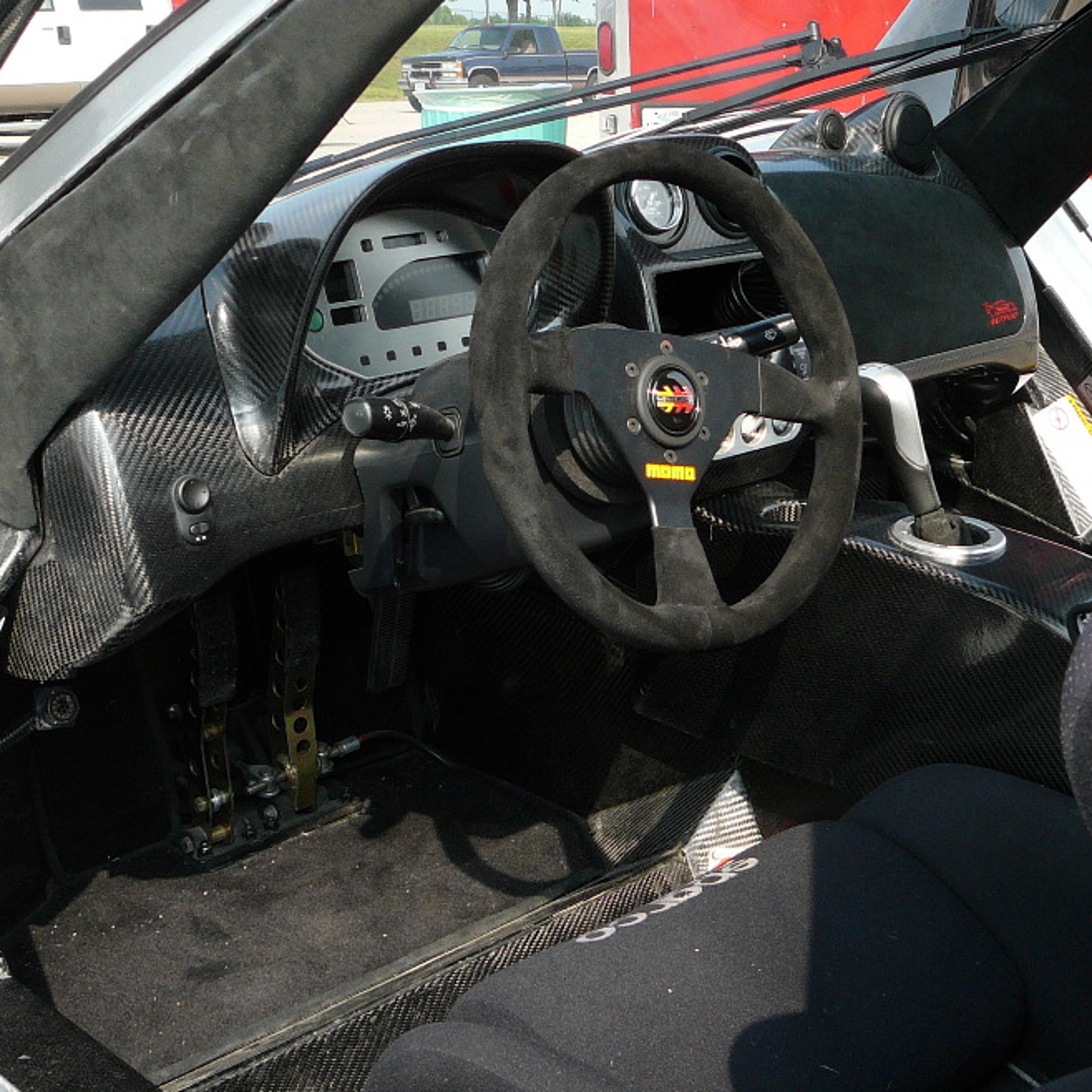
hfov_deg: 35.7
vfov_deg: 36.1
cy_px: 538
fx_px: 1677
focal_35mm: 47
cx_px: 729
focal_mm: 5.2
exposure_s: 1/320
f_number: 2.8
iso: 80
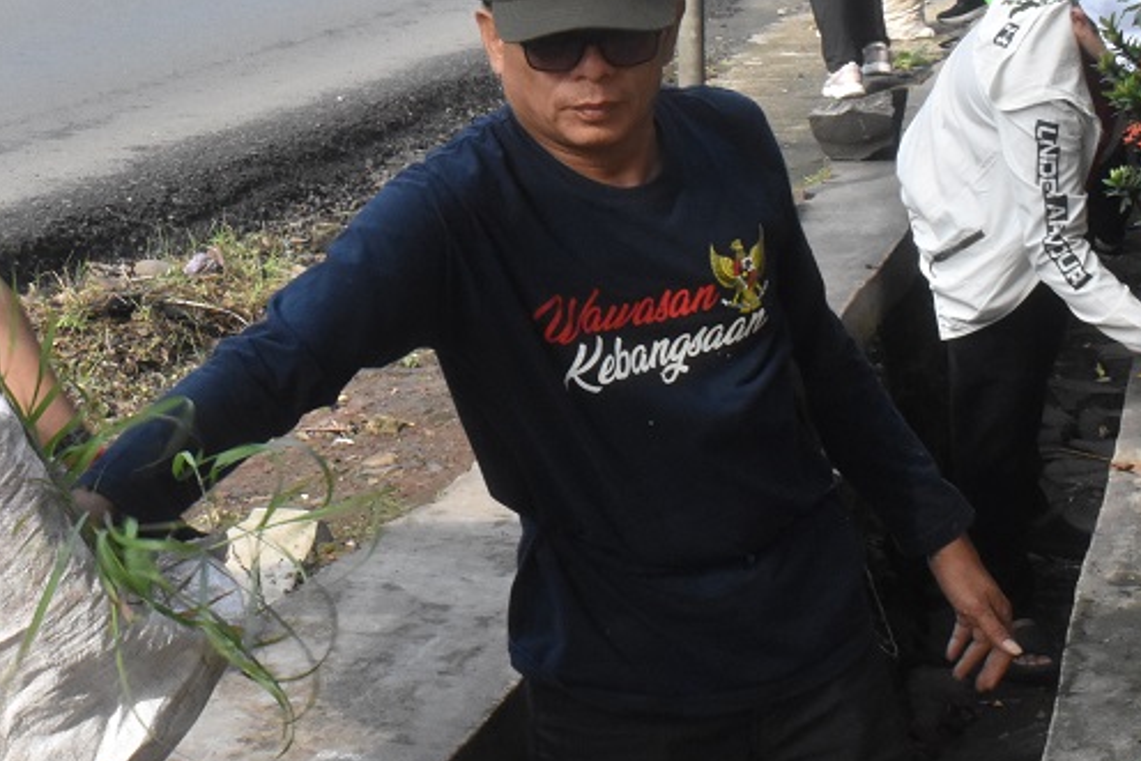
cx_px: 58
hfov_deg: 20.7
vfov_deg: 14.2
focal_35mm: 96
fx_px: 3044
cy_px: 178
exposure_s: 1/125
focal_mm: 31
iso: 2500
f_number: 27
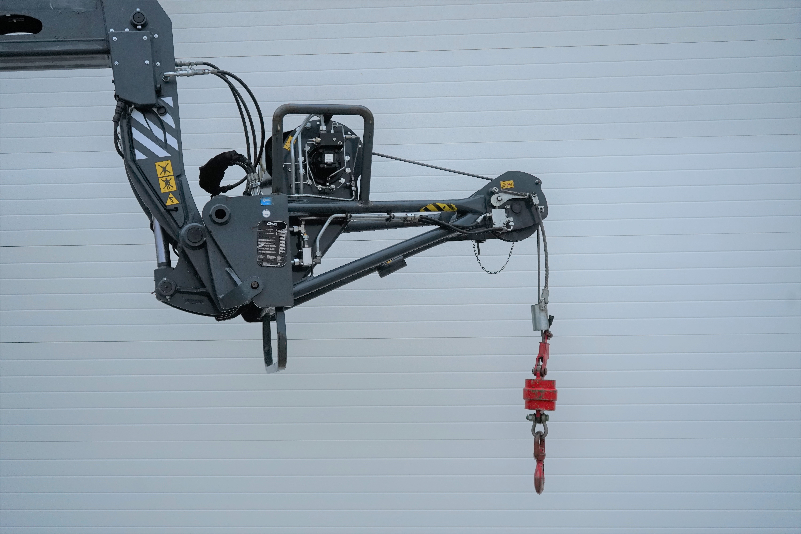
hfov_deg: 45.4
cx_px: 400
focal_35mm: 43
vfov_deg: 31.2
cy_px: 267
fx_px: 957
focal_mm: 43
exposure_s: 1/160
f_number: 4.5
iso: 1000
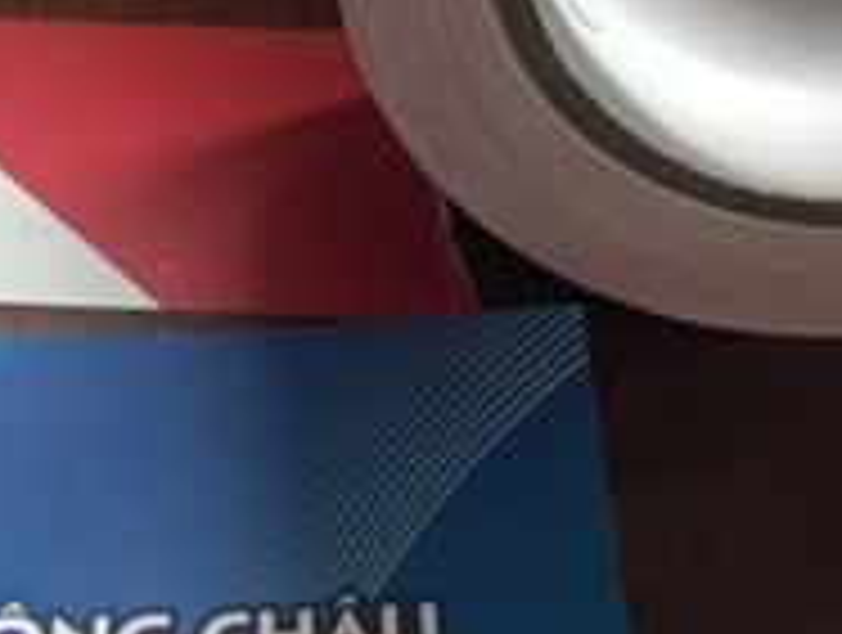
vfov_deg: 14.2
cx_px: 266
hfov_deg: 19.7
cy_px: -261
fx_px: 2413
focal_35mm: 99
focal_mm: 4.15
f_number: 2.2
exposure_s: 1/8
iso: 125
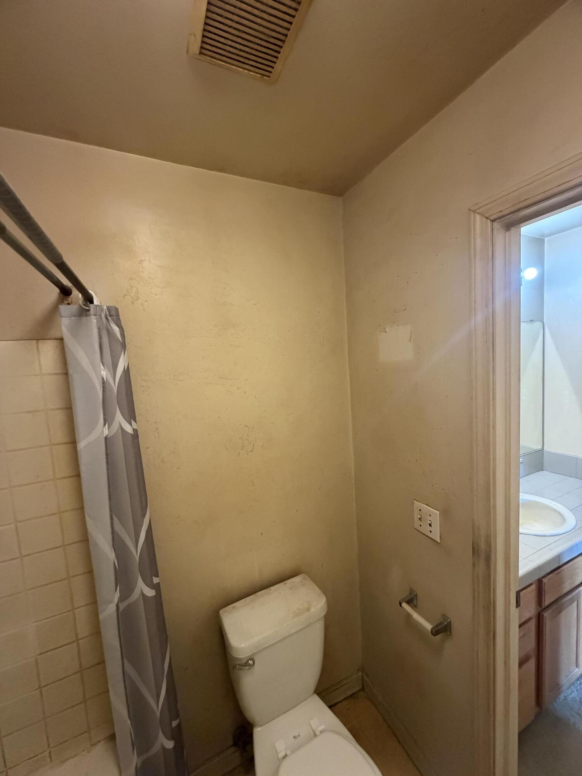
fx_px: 314
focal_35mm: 14
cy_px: 388
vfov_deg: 102.1
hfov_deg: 85.7
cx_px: 291
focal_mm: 2.22
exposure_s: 1/60
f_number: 2.2
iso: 640
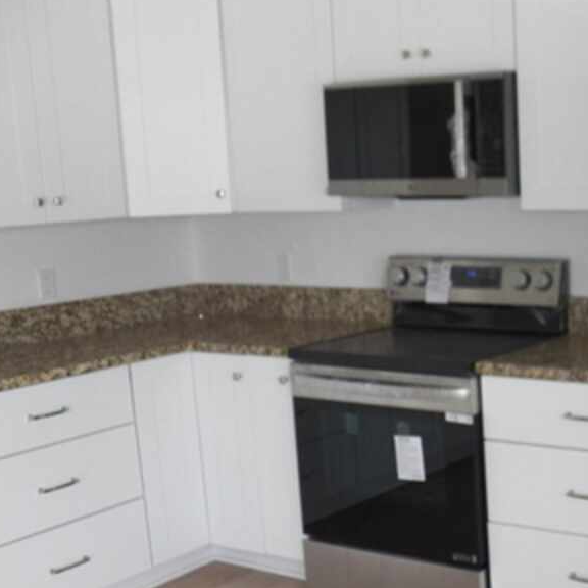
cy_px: 370
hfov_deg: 28.6
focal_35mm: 55
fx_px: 1057
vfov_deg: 30.9
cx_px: 625
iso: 125
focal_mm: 4.9
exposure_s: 1/80
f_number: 2.8
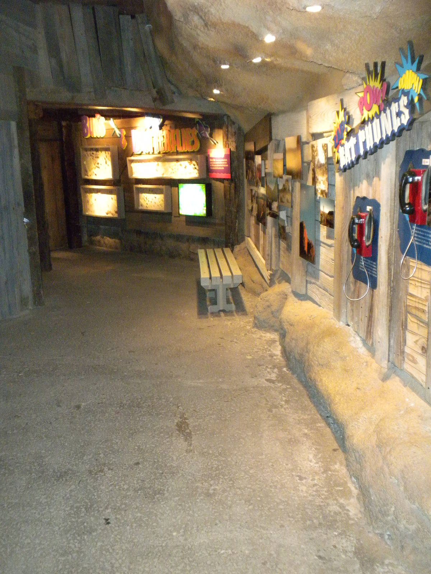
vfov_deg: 50.1
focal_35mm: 37
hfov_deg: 38.7
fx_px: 614
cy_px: 287
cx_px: 216
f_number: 3.5
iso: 774
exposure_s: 1/30
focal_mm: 6.6
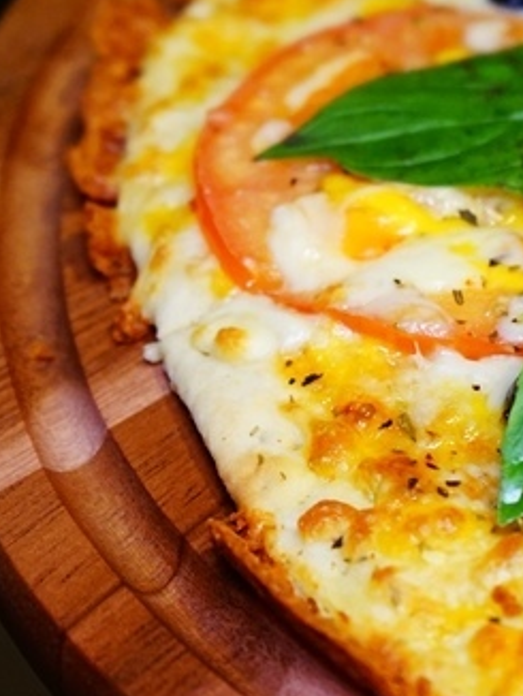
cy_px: 309
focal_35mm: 125
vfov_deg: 15.8
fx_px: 2515
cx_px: 386
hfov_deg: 11.8
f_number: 5
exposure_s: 1/60
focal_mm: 53
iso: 1600
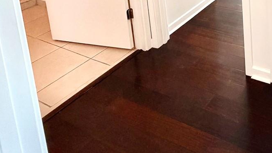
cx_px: 273
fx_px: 267
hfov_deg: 45.5
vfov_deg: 23.9
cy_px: -87
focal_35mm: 37
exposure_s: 1/120
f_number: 2.2
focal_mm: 2.22
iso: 80
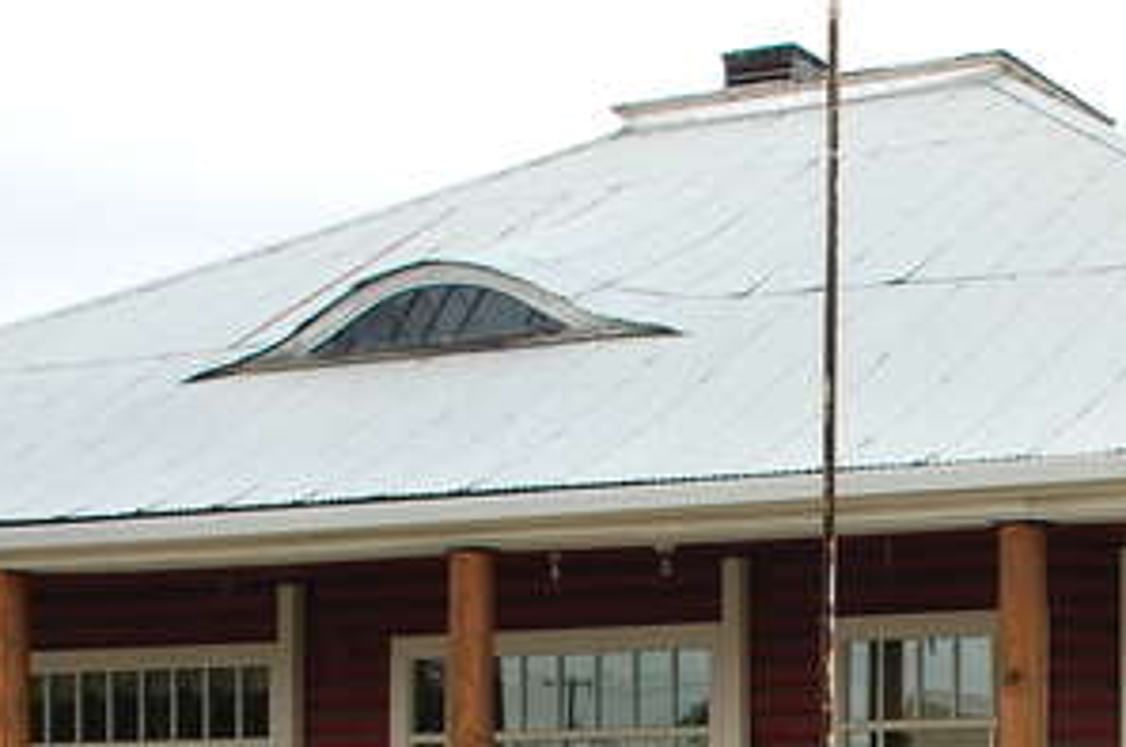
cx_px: 986
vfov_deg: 13.7
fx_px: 3029
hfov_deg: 20.7
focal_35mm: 97
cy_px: 876
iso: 220
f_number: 5.6
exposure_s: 1/125
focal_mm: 24
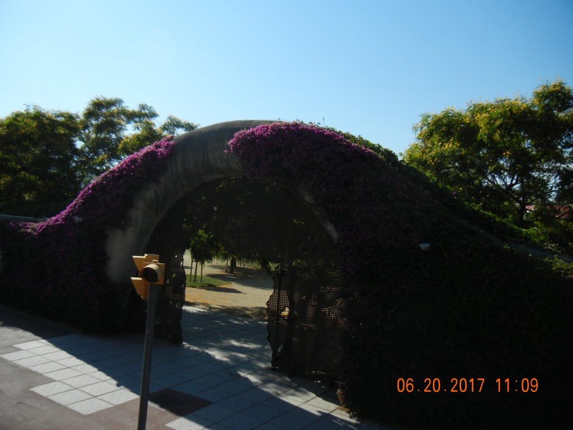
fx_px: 497
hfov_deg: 60.0
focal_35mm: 30
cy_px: 215
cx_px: 286
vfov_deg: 46.8
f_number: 7
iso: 160
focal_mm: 5.4
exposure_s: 1/506
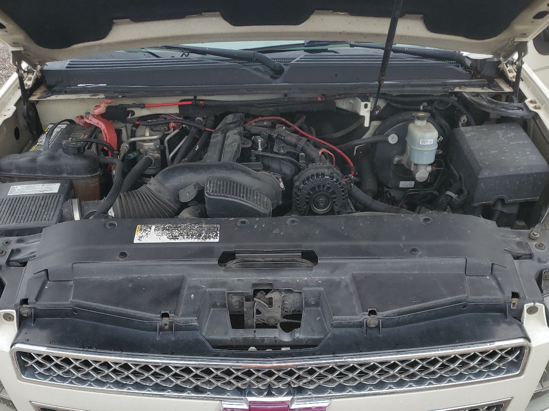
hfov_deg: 53.9
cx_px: 265
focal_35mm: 34
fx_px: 539
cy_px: 263
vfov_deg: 41.4
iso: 50
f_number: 1.5
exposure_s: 1/909
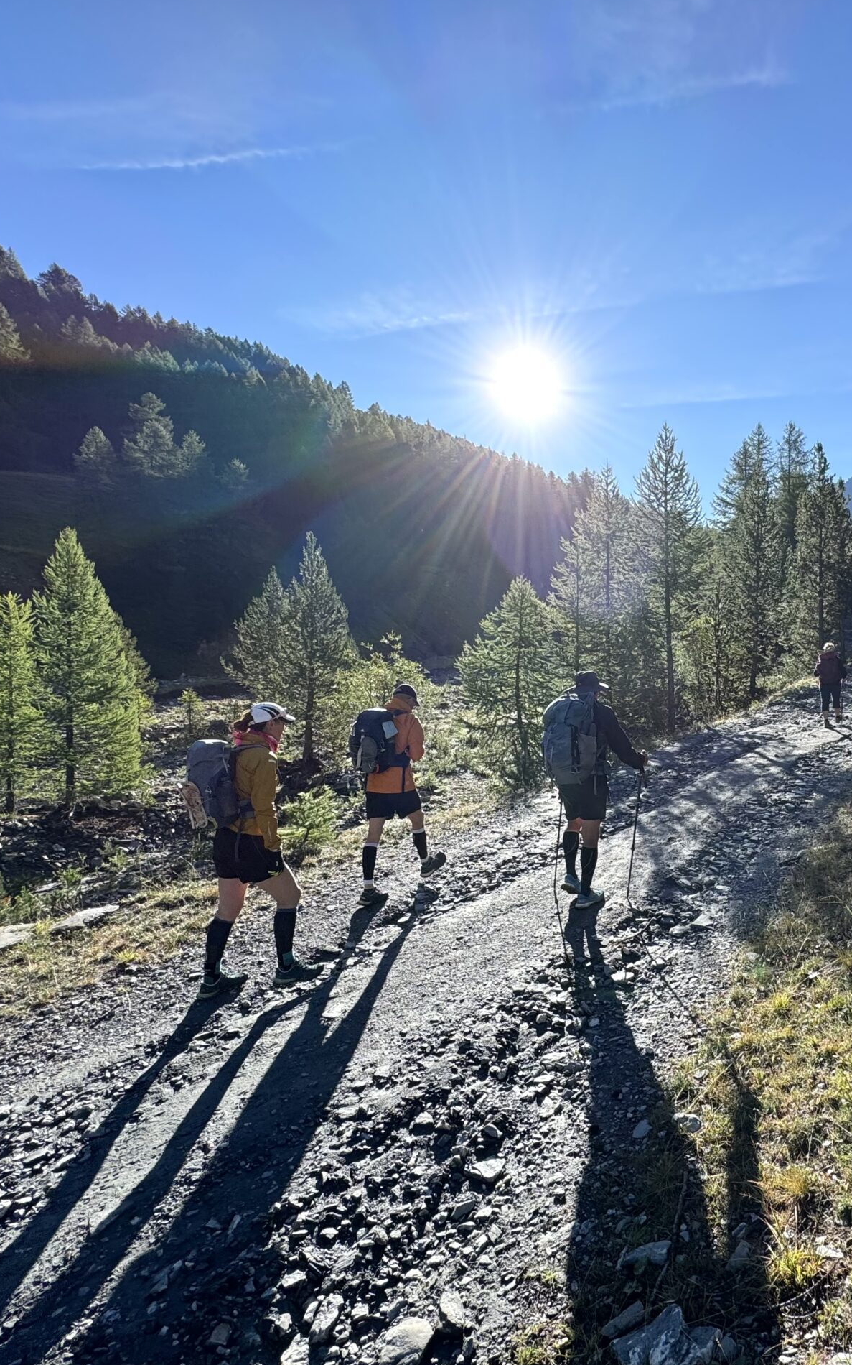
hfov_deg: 56.5
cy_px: 679
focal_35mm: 20
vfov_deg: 85.1
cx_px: 644
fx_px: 743
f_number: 2.2
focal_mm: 2.22
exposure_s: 1/727
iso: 40
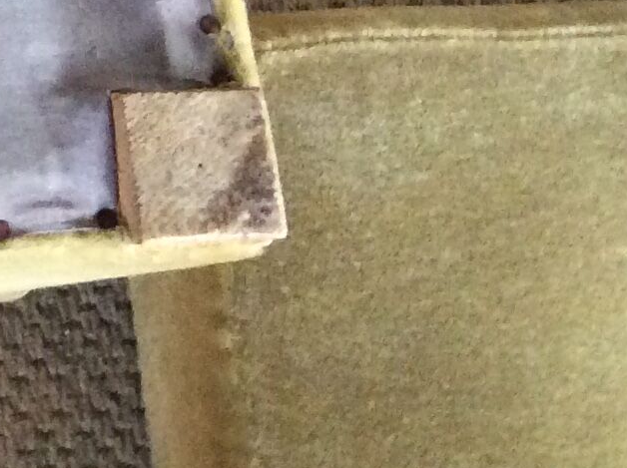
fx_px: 2387
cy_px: -285
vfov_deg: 10.7
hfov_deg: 13.0
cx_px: -616
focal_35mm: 132
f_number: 2.4
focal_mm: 3.3
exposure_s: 1/25
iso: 250
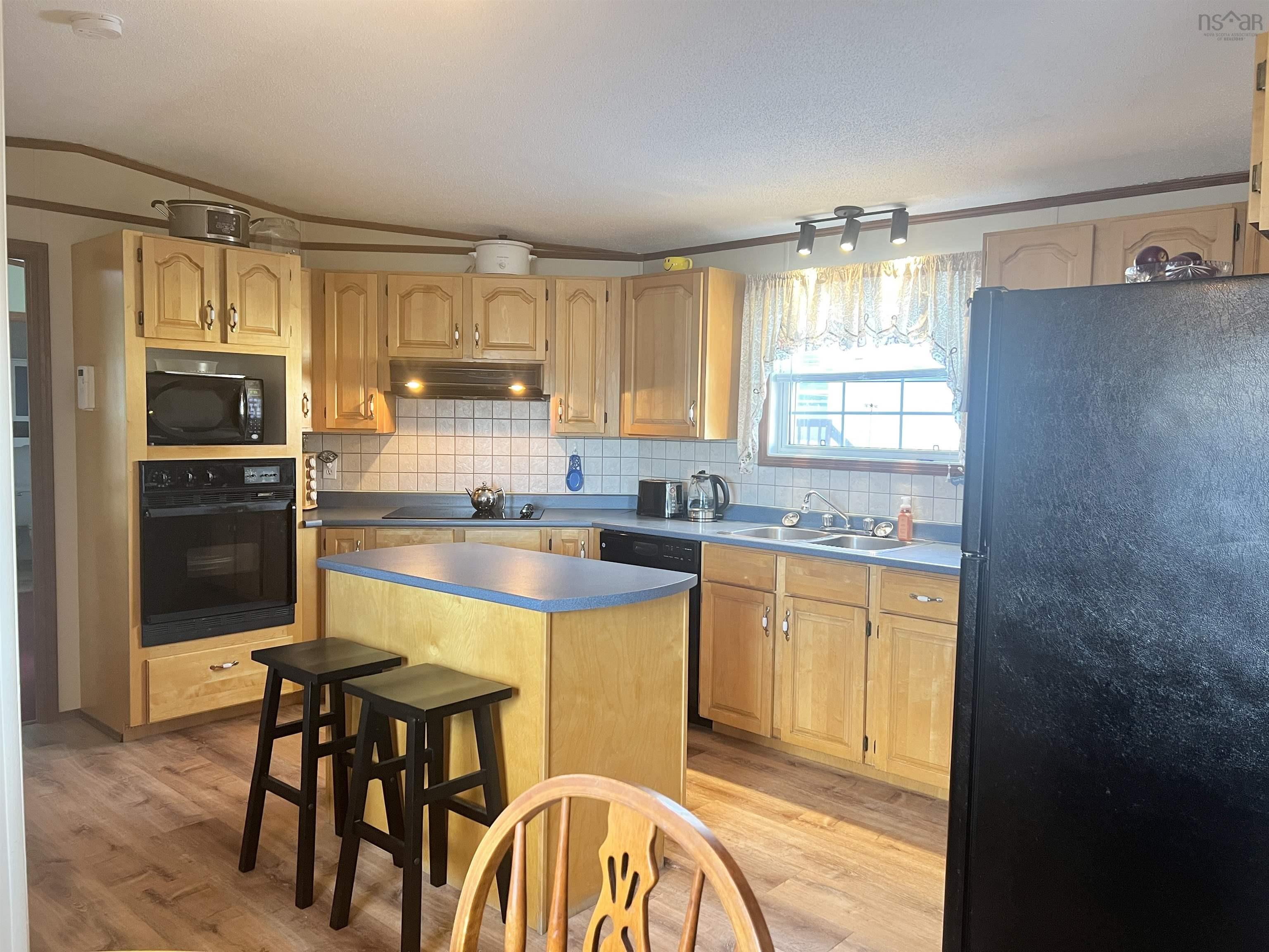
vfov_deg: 53.1
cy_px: 476
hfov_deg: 67.3
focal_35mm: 26
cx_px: 634
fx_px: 953
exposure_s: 1/60
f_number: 1.5
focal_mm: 5.7
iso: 160
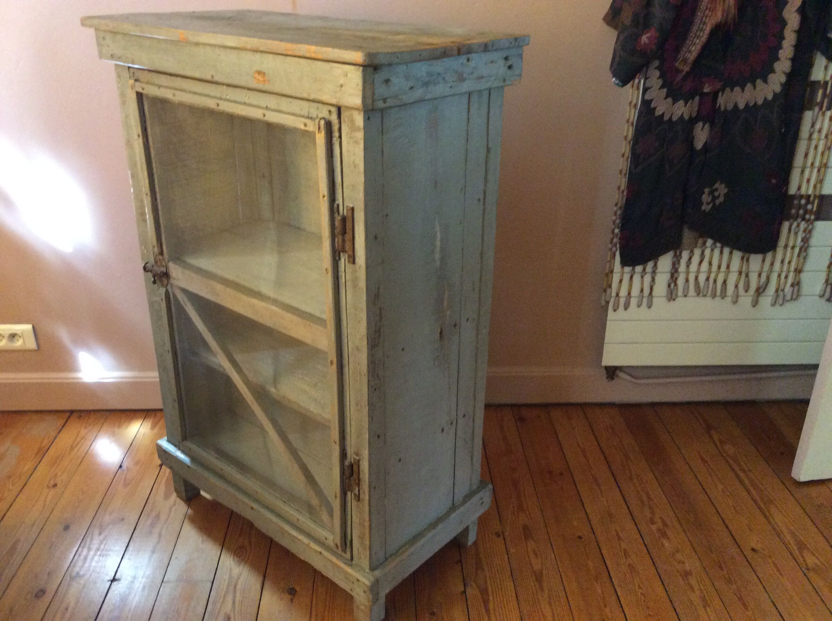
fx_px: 768
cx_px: 416
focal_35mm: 32
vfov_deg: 44.1
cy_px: 310
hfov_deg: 56.9
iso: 320
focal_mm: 3.3
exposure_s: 1/20
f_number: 2.4
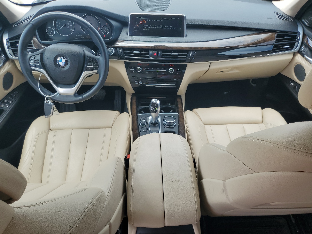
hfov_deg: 67.3
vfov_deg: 53.1
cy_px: 117
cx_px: 156
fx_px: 234
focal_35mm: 26
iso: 50
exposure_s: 1/476
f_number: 1.5
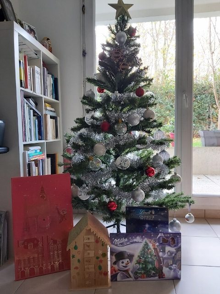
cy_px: 147
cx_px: 110
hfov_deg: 53.1
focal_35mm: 26
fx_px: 220
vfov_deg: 67.3
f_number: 1.7
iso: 250
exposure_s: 1/40
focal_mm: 3.92
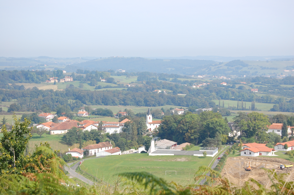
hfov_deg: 19.5
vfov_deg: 13.0
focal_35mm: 105
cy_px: 98
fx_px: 857
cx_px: 147
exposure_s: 1/400
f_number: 7.1
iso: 200
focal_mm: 70
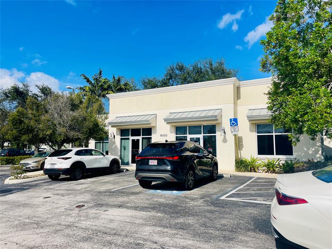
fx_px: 249
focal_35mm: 26
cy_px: 124
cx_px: 166
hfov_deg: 67.3
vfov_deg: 53.1
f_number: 1.6
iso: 32
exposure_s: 1/6897
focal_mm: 4.2
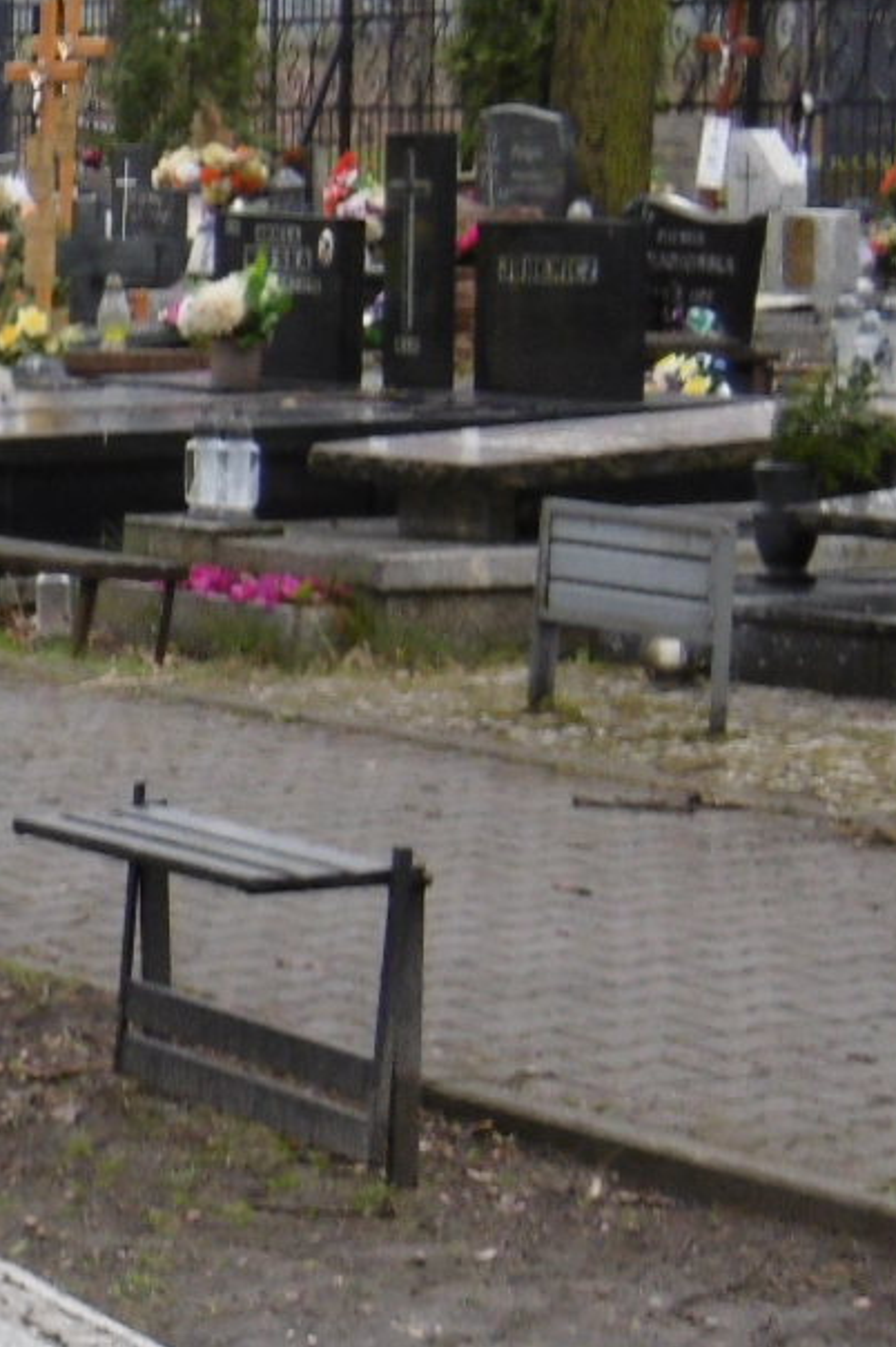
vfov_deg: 11.4
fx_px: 6727
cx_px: -1001
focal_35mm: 180
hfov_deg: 7.3
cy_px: 758
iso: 100
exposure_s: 1/80
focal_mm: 9.2
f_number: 4
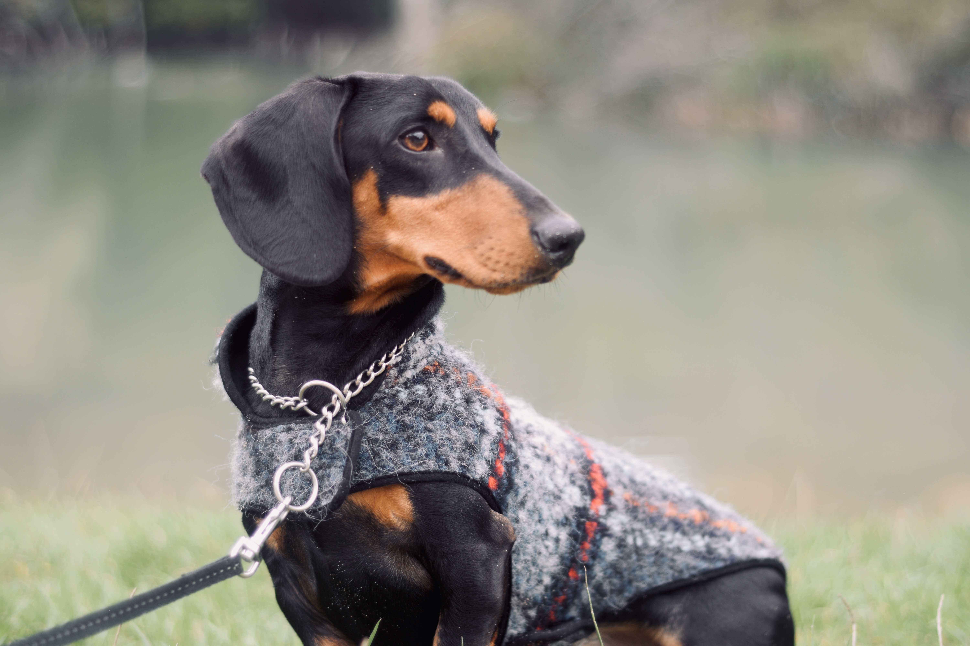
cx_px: 485
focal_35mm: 75
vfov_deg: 18.2
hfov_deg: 27.0
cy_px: 323
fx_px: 2021
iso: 100
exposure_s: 1/200
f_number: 2.2
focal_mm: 50
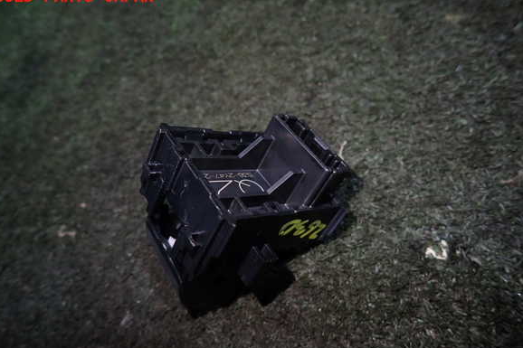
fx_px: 392
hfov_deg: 67.4
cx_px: 261
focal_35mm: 27
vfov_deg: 47.9
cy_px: 188
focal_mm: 4.5
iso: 200
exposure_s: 1/40
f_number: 2
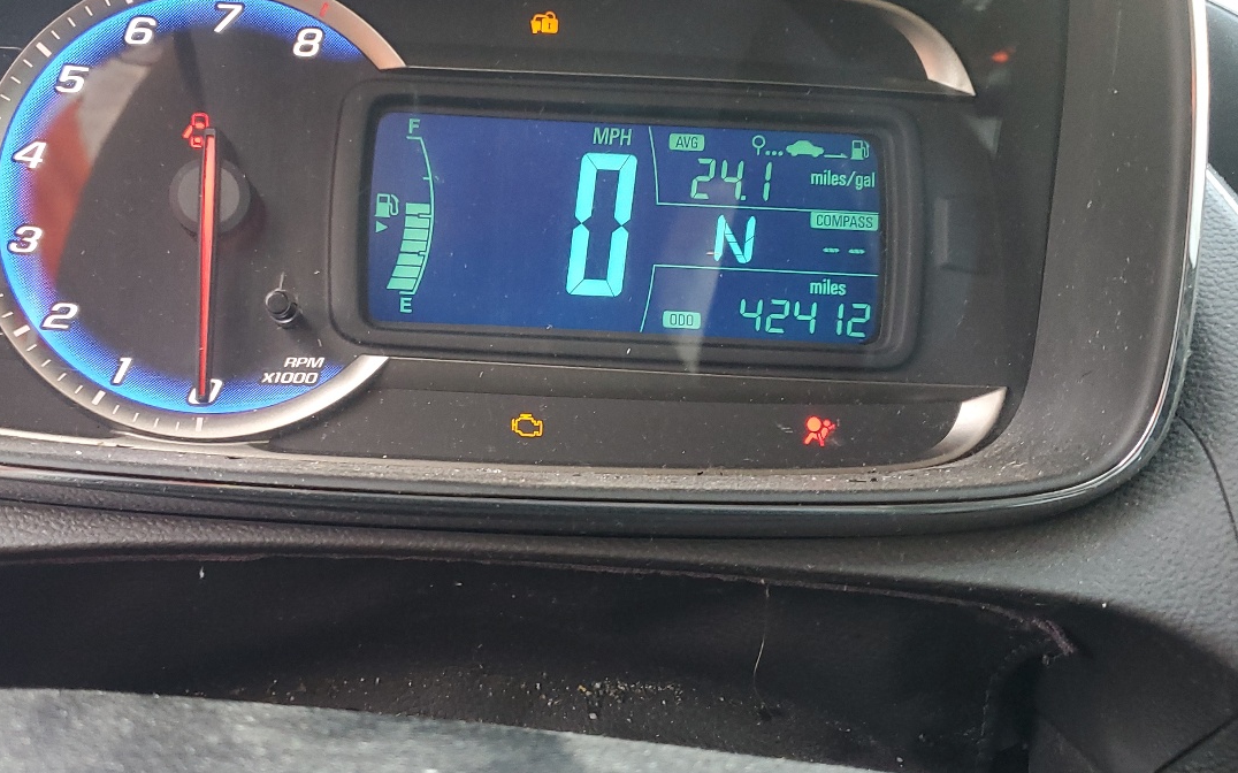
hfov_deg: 47.8
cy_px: 331
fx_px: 1383
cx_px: 465
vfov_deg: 31.2
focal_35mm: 41
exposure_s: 1/60.2
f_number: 1.5
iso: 119
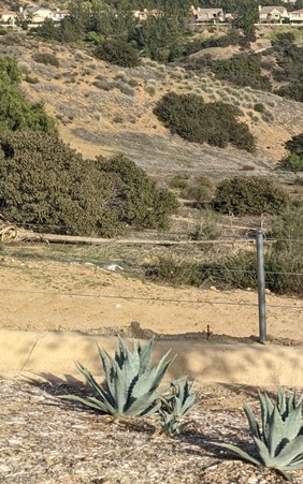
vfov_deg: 31.3
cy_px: 171
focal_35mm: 65
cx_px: 479
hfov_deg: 17.6
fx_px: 859
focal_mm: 4.38
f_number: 1.73
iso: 65
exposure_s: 1/2347
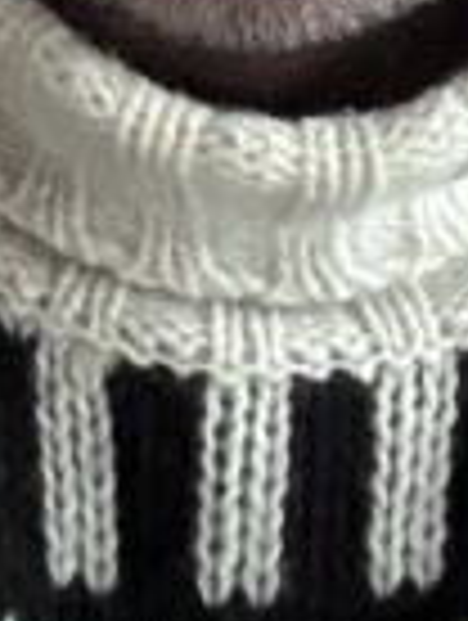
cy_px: -590
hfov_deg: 11.4
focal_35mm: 130
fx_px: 2336
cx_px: 176
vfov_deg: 13.2
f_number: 1.9
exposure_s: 1/15
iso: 1000
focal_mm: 2.69
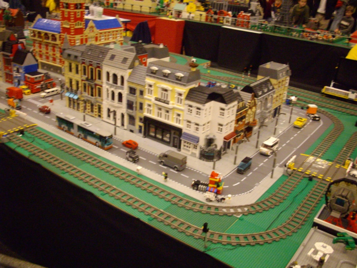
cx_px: 178
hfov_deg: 50.1
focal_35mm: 37
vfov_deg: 38.7
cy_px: 134
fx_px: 382
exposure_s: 1/13
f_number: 2.8
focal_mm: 6.2
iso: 400
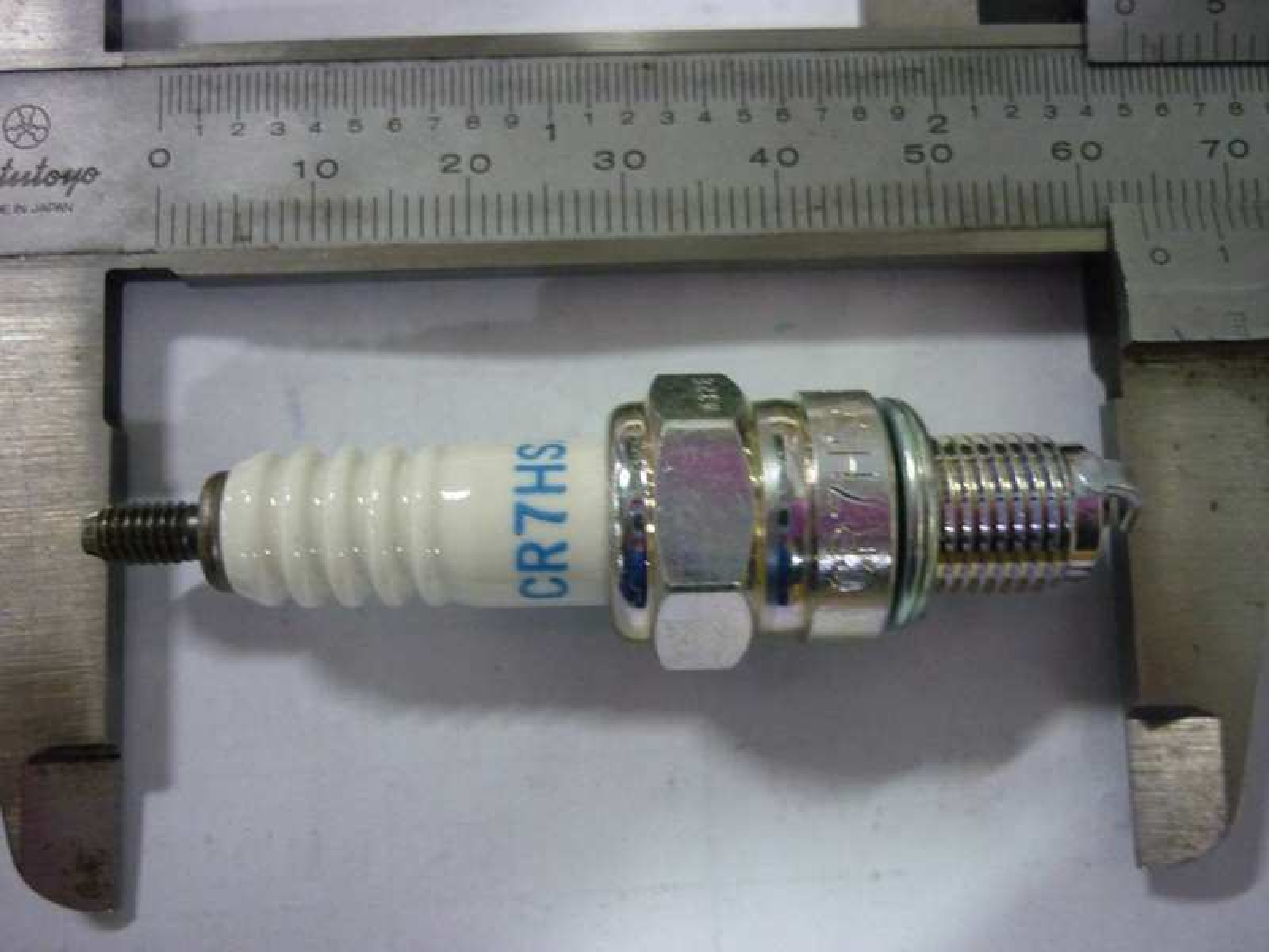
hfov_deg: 55.4
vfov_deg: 42.9
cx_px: 634
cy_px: 476
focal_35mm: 33
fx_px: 1210
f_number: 2.8
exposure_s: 1/10
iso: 400
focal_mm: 5.5
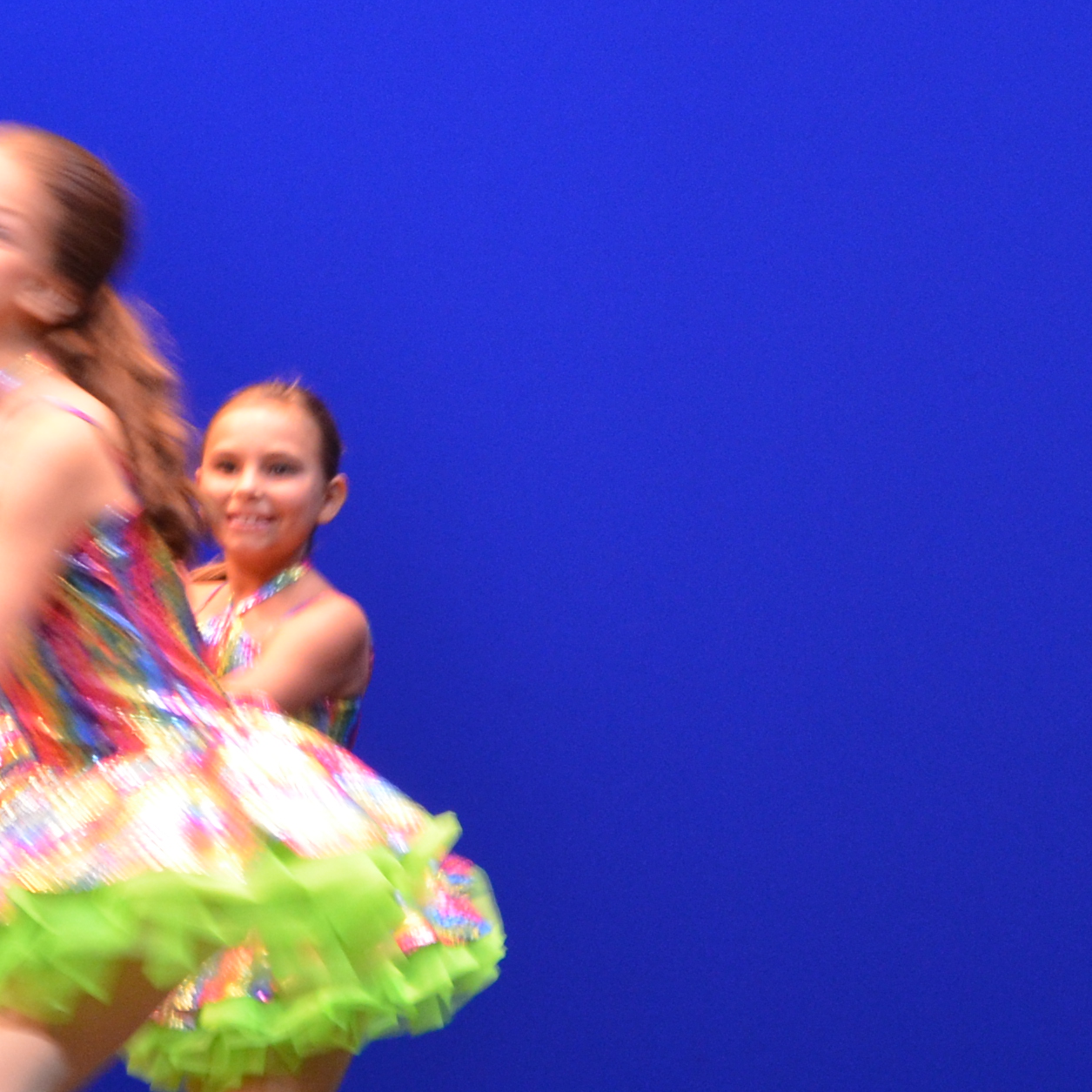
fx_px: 9803
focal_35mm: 275
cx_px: 174
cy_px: 399
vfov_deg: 6.4
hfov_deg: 6.4
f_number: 5.6
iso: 800
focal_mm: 55
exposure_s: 1/40
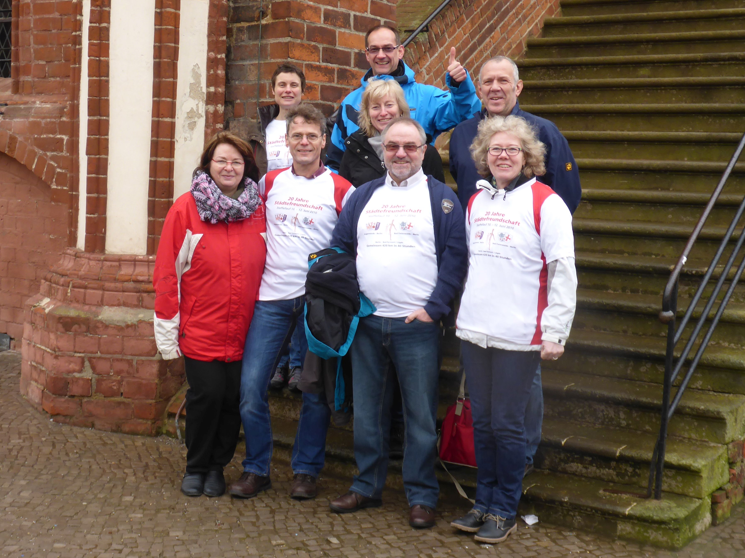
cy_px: 234
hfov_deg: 34.9
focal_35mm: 55
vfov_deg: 26.5
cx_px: 338
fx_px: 1184
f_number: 4.2
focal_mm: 7.4
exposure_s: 1/60
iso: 100
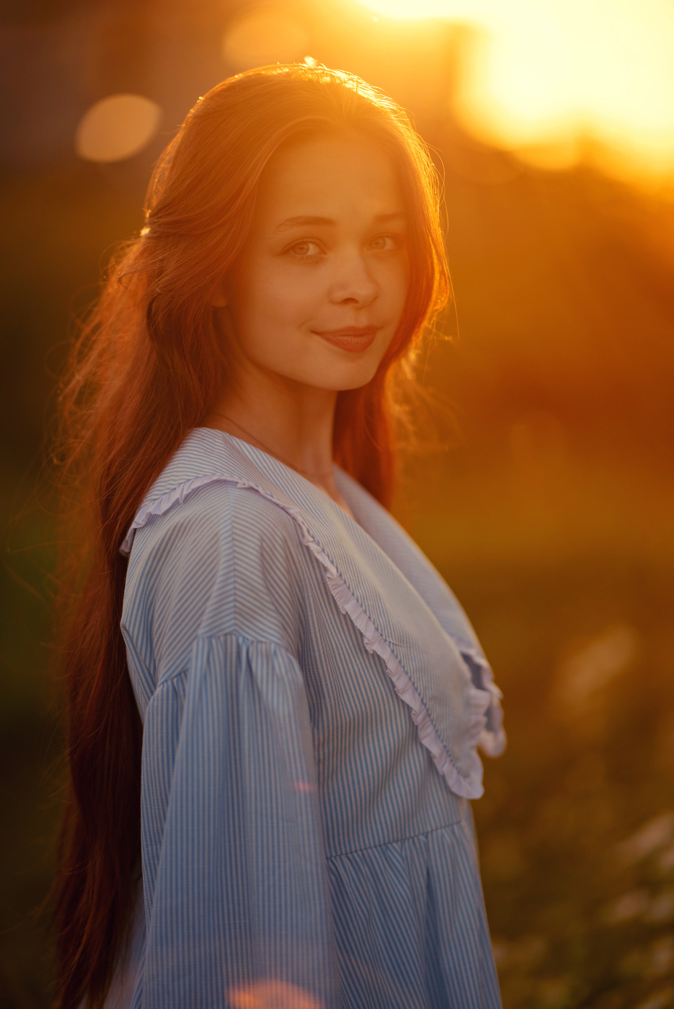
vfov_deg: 19.4
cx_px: 337
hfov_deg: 13.1
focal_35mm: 105
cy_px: 504
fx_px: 2945
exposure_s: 1/4000
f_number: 1.4
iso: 100
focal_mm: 105
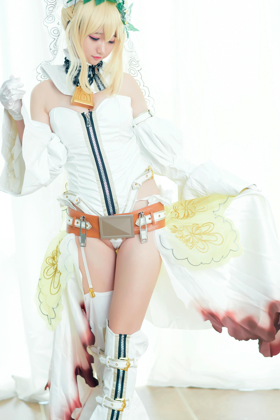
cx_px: 146
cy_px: 220
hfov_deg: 16.3
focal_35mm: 84
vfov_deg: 24.2
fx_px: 979
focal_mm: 58
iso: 400
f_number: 2.8
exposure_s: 1/160
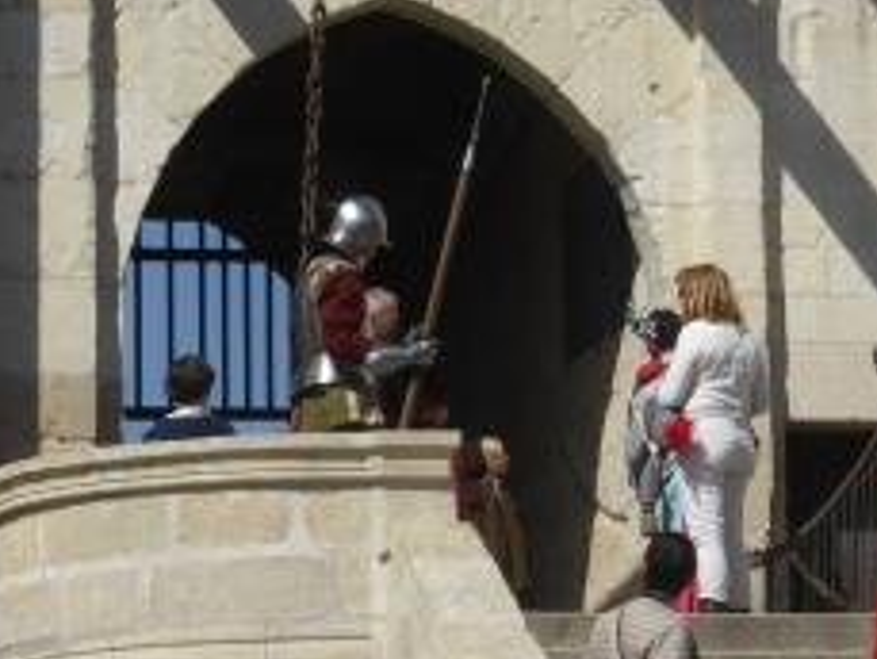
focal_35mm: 262
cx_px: 754
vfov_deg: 5.7
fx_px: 6641
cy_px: 88
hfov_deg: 7.5
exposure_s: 1/1000
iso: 100
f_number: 5.4
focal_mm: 21.8
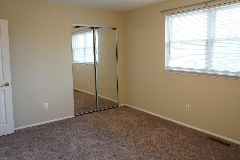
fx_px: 193
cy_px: 70
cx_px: 129
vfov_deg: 44.9
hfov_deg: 63.6
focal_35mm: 29
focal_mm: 16
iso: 2000
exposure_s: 1/160
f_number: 3.5
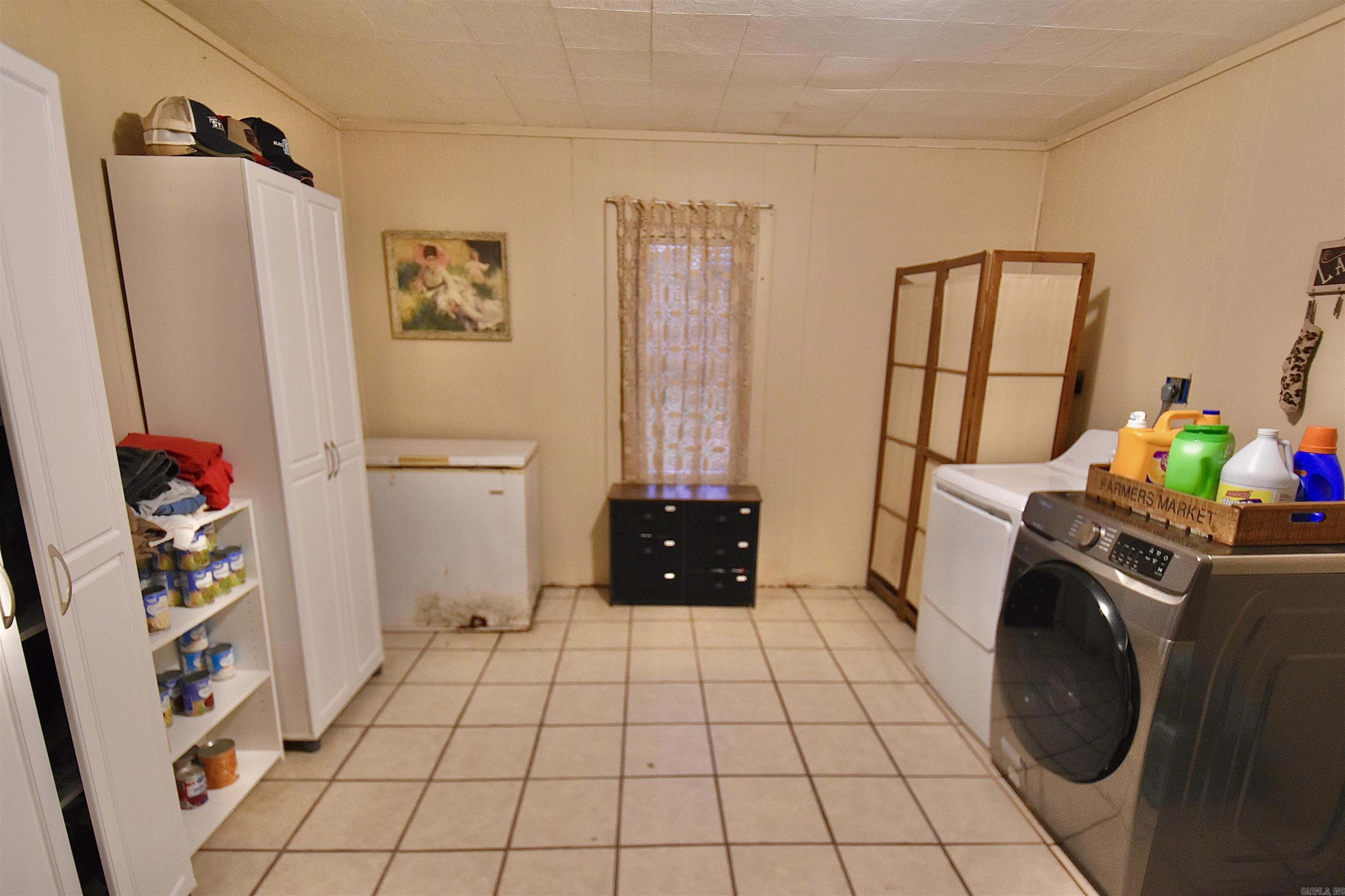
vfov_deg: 67.4
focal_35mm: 18
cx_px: 672
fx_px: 672
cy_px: 448
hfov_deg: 90.0
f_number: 3.8
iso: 2200
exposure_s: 1/60
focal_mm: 12
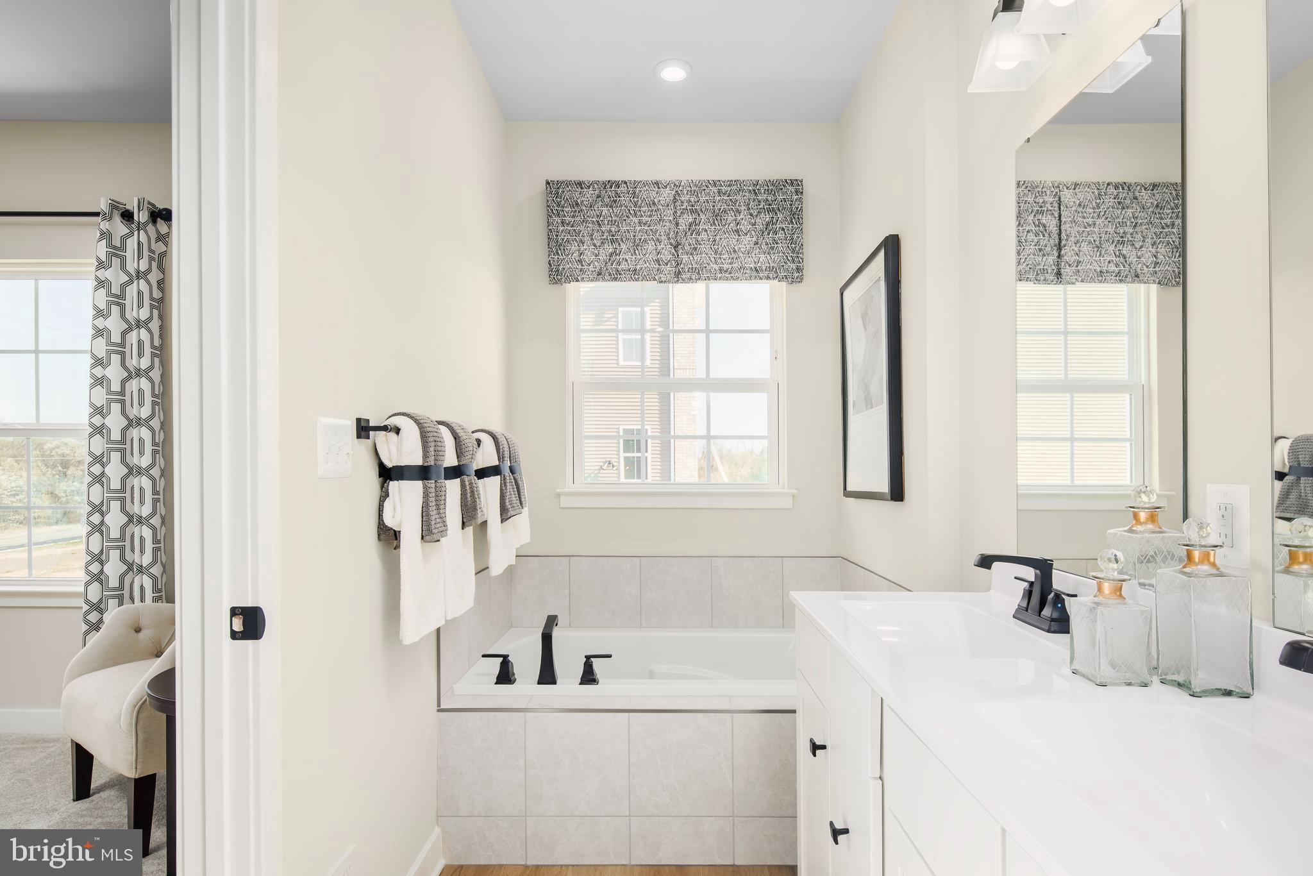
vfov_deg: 64.6
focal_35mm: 19
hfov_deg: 86.9
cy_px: 438
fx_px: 693
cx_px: 656
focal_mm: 19
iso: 200
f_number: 9
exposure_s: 1/200
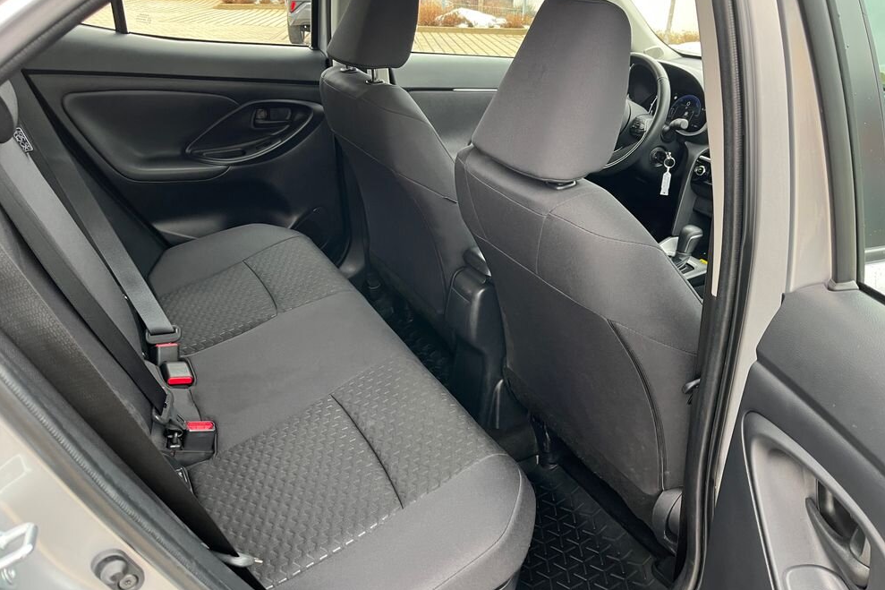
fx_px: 688
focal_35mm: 28
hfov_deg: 65.5
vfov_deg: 46.3
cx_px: 442
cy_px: 264
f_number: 1.6
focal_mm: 5.1
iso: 125
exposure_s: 1/60
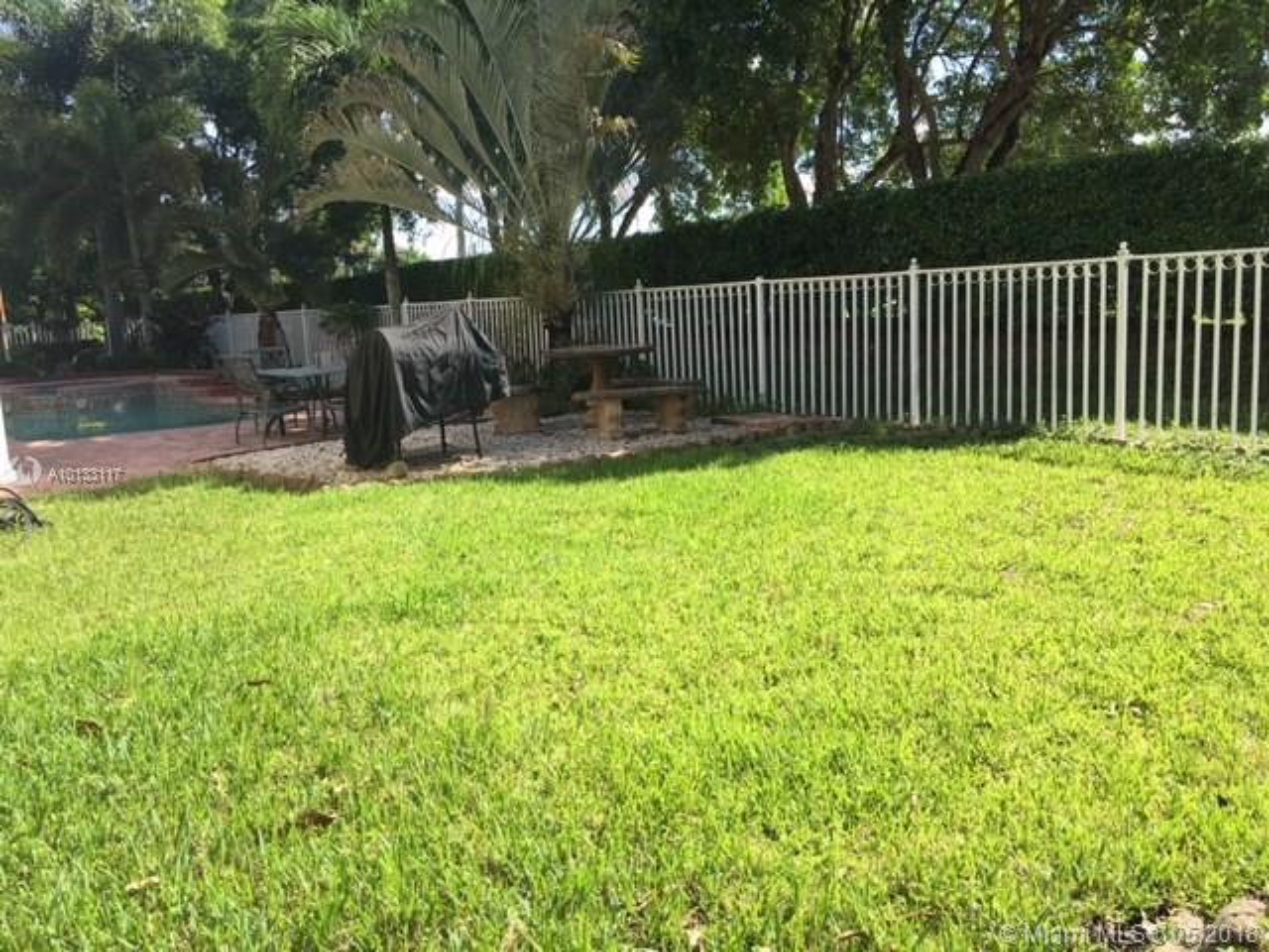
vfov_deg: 48.2
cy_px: 476
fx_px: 1063
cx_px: 634
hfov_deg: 61.7
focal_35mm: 29
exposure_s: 1/605
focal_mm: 4.15
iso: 25
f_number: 2.2
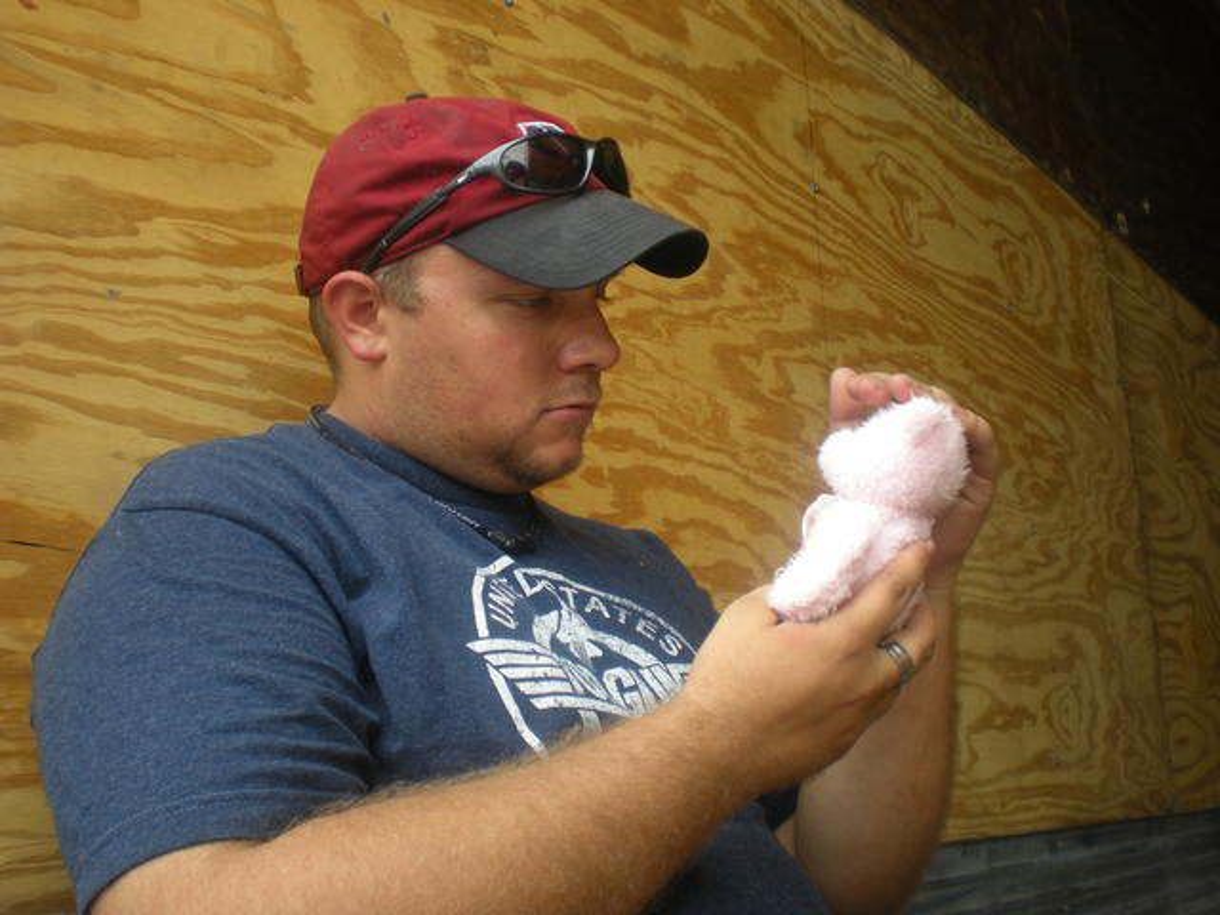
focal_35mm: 38
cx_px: 610
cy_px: 458
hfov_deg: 49.0
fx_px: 1339
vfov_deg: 37.7
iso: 64
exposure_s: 1/126
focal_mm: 6.3
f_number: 3.1
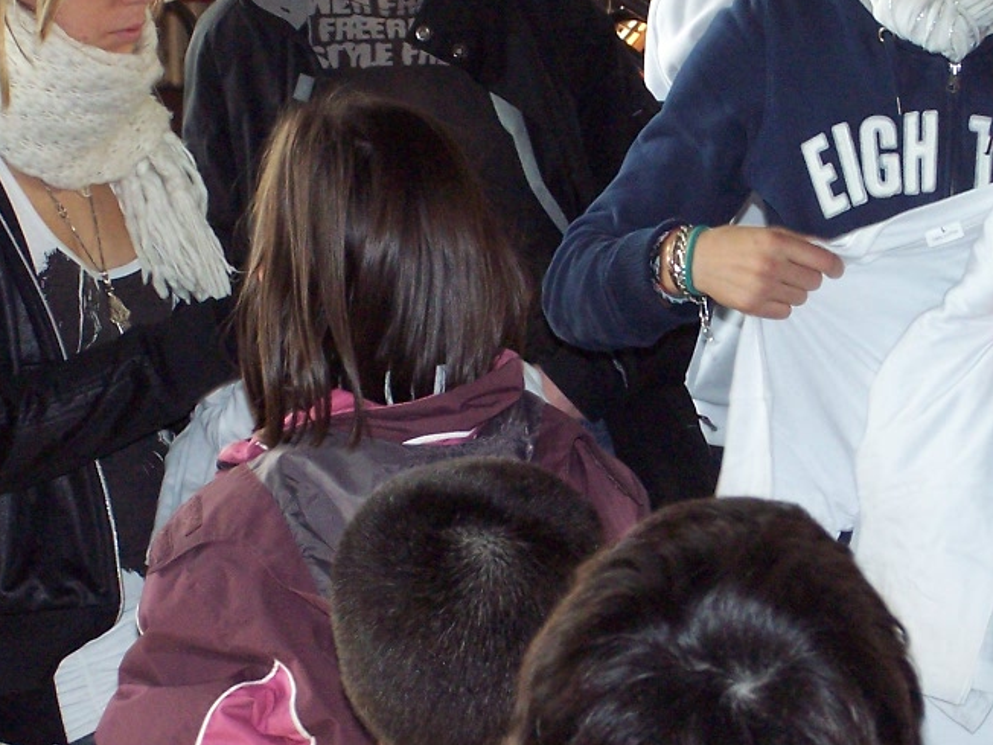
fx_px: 4963
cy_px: 411
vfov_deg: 8.6
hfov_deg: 11.4
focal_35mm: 173
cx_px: 666
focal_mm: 15.6
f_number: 3.2
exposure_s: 1/90
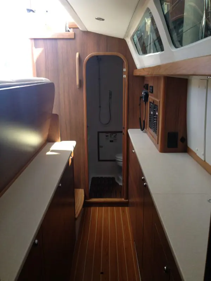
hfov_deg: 42.9
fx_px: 268
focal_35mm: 33
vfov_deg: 55.4
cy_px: 140
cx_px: 106
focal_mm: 4.12
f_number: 2.4
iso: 50
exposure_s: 1/40
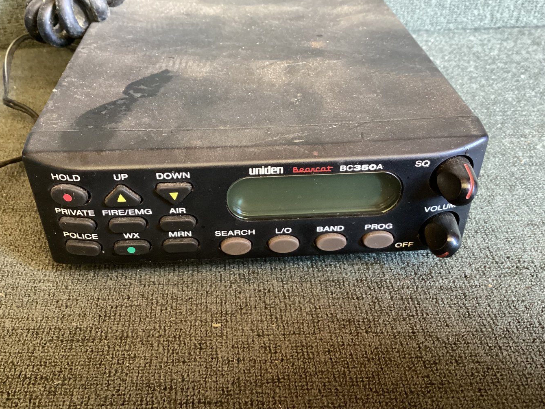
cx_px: 257
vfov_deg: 40.6
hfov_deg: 52.6
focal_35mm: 35
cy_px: 229
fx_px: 551
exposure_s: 1/25
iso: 500
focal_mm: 3.3
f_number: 2.4
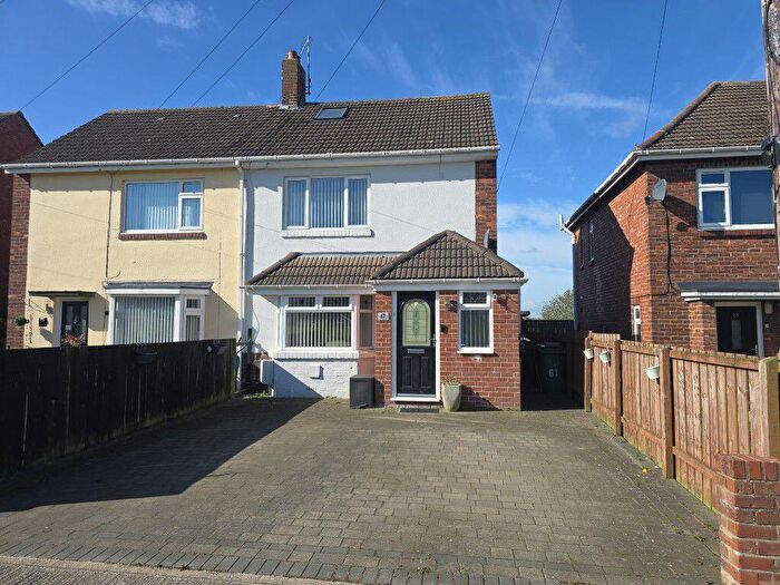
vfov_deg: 58.9
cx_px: 390
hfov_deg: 73.9
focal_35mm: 23
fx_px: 518
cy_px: 292
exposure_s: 1/748
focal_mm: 6.3
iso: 12
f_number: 1.7
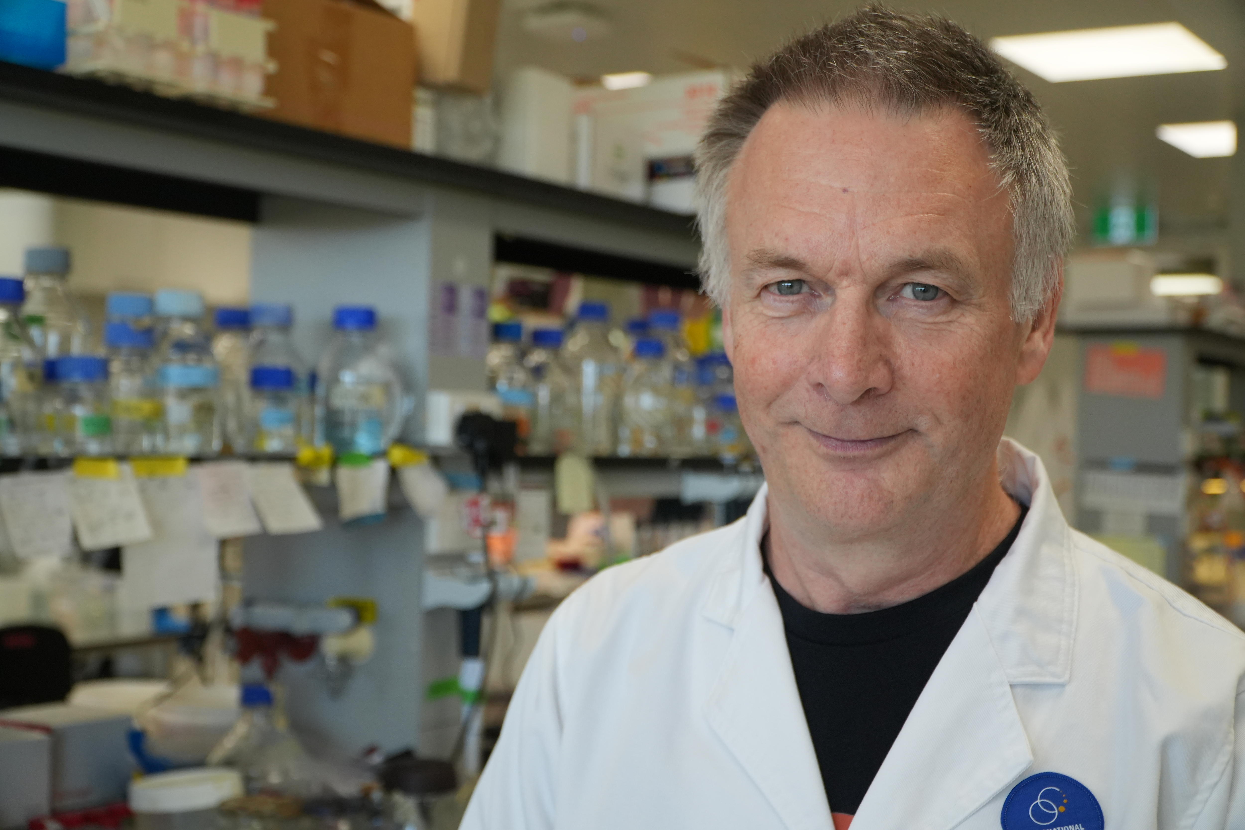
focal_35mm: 46
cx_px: 622
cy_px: 415
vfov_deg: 28.9
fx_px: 1608
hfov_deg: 42.3
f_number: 4
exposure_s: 1/500
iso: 1250
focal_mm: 31
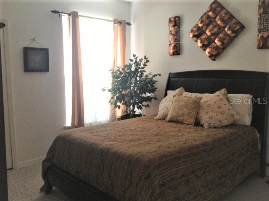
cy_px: 100
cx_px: 134
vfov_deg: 40.7
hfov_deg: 52.6
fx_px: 272
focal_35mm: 35
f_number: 2.4
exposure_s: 1/20
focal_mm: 4.28
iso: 200
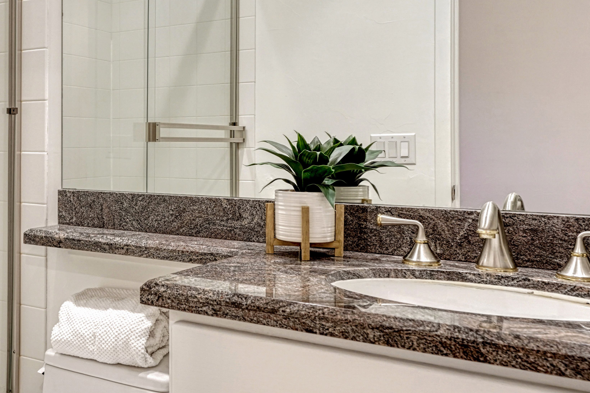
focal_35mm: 42
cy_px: 182
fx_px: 688
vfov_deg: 31.9
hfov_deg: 43.2
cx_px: 82
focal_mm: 23
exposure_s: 1/50
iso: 800
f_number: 8
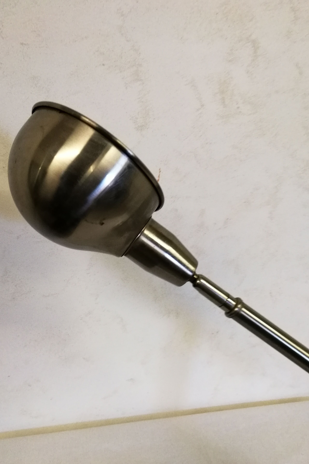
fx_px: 348
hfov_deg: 47.8
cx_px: 138
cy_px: 228
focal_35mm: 27
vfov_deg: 67.4
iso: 125
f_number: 2.2
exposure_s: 1/100
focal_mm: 2.38
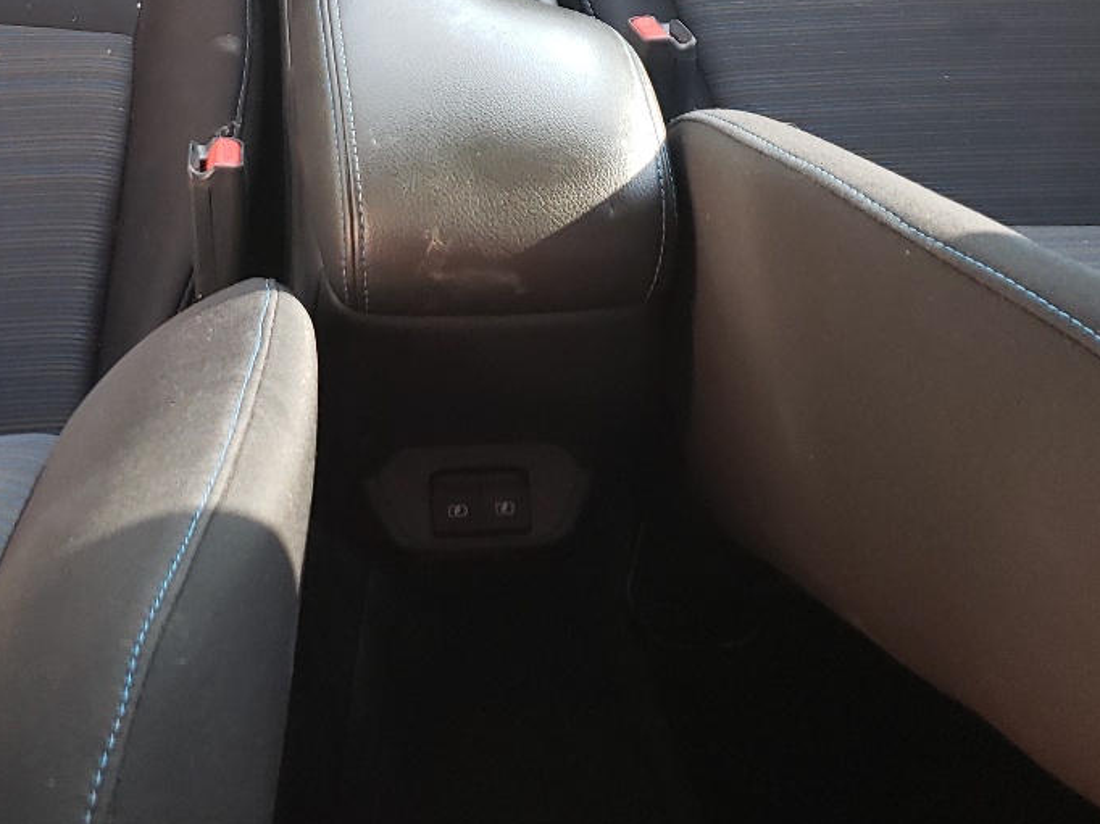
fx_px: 1938
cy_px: -135
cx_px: 331
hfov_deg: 31.3
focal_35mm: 61
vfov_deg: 22.3
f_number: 1.5
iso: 87
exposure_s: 1/60.2
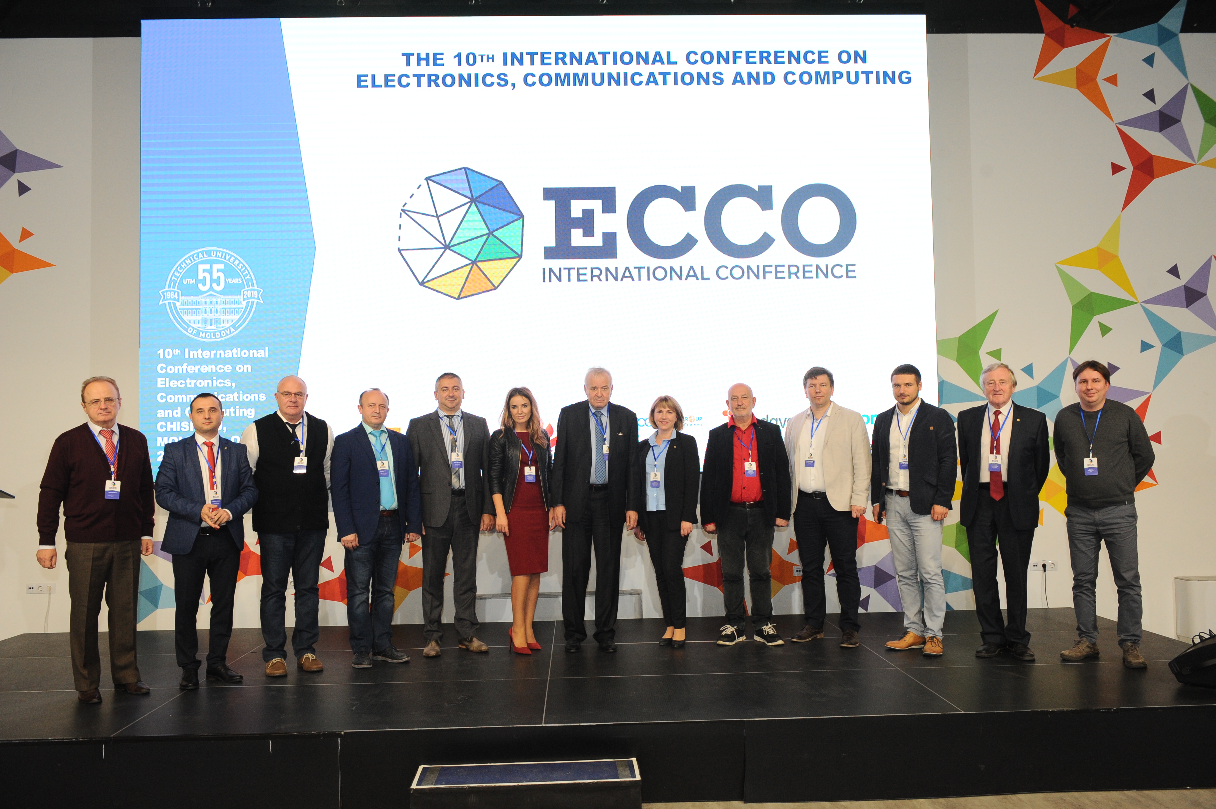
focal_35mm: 31
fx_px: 1046
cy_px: 404
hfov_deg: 60.3
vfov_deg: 42.3
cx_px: 608
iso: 1600
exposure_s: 1/250
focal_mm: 31
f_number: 5
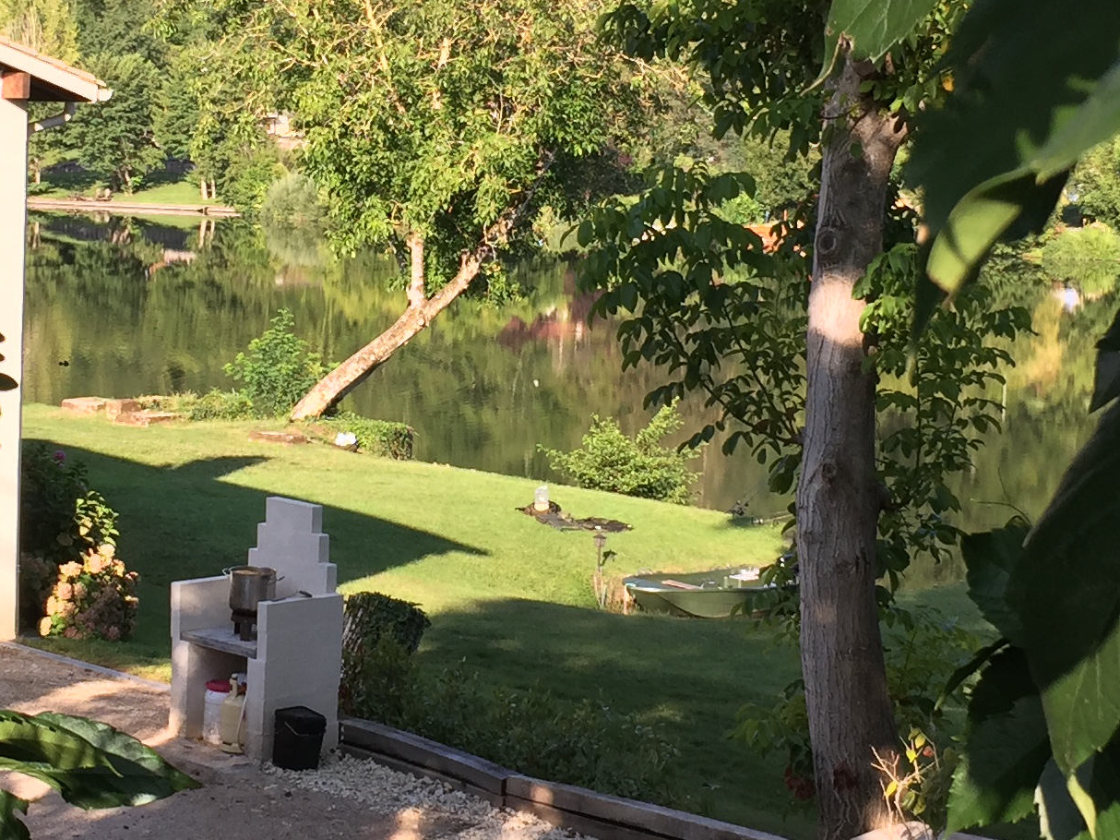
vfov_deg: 18.8
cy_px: 226
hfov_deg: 24.9
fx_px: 2523
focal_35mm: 78
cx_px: 411
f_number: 2.2
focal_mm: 4.15
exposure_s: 1/549
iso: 32
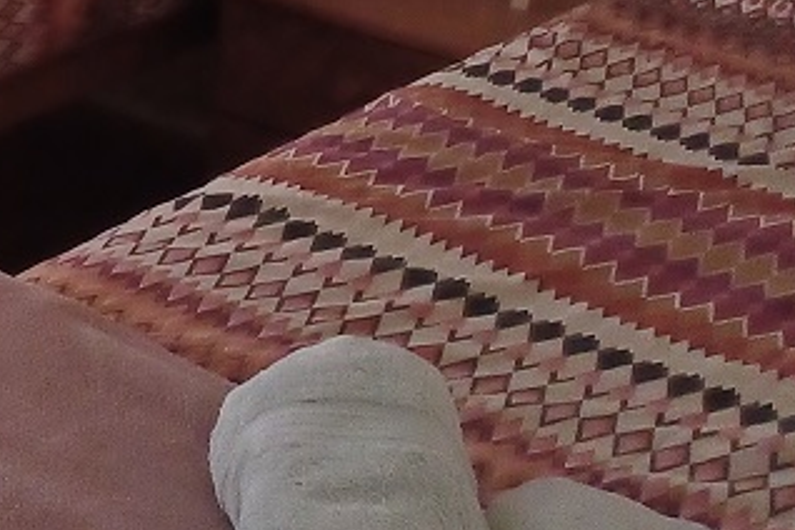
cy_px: -284
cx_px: -428
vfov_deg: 12.0
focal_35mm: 109
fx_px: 2407
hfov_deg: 16.9
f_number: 1.8
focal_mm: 4.6
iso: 400
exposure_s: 1/33.3
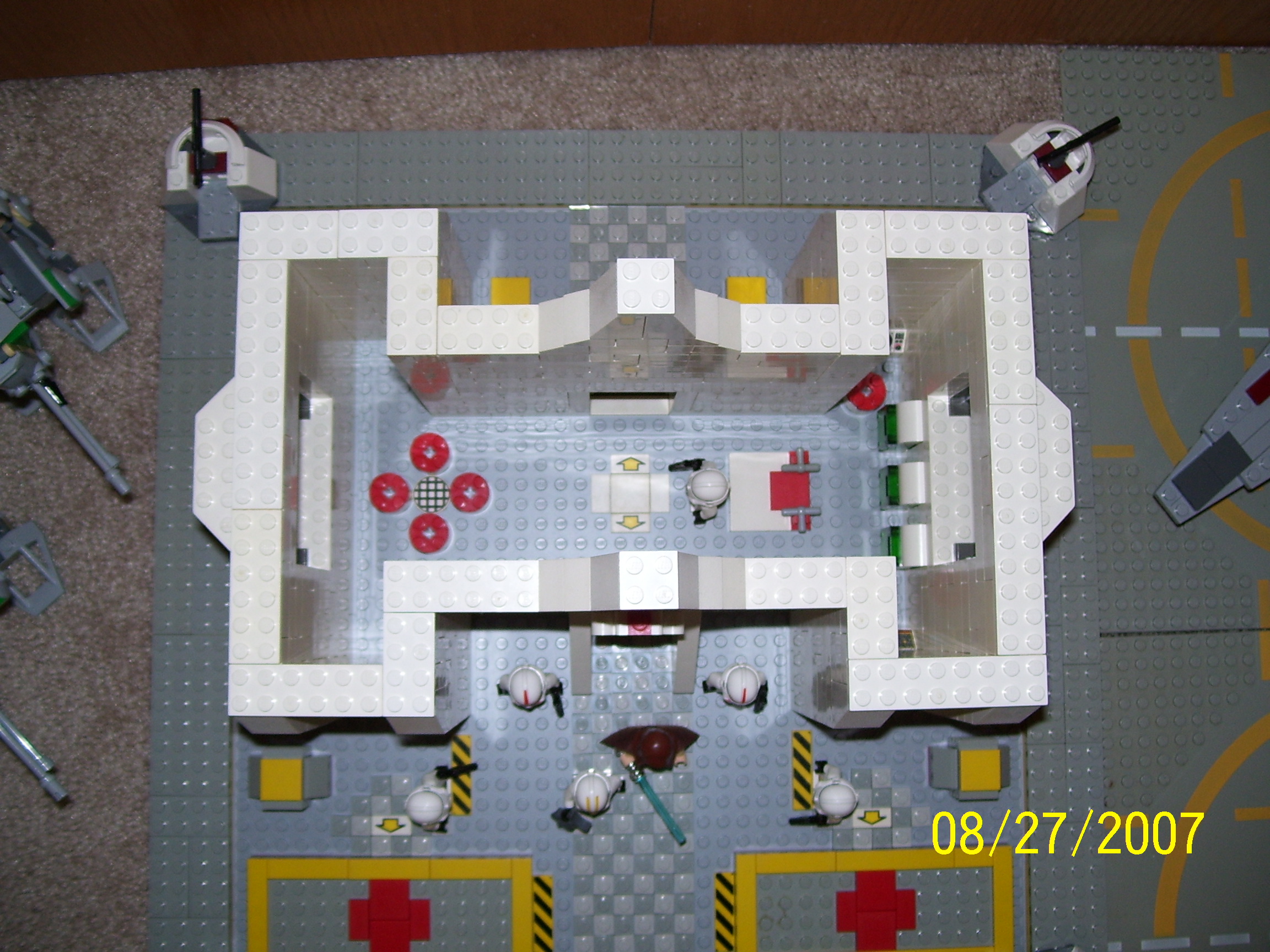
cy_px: 476
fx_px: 1321
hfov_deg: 51.4
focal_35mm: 36
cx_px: 635
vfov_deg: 39.7
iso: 80
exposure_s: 1/60
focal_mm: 6
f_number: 2.7
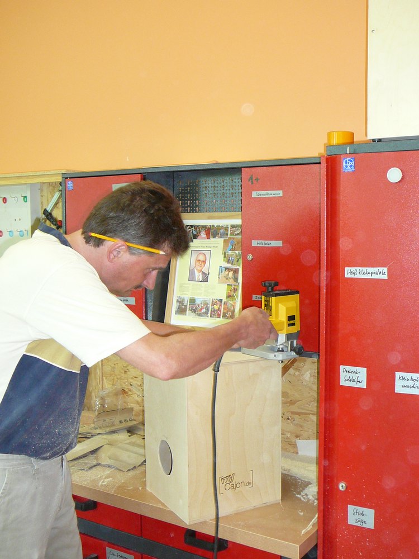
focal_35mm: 41
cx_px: 210
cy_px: 280
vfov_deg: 45.8
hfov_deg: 35.1
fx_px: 662
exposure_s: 1/30
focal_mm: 6.1
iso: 160
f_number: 3.1
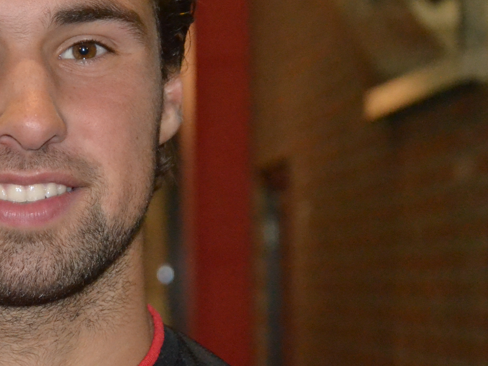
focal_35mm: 178
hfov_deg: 11.0
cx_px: 43
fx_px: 2509
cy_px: 162
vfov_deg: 8.3
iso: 3200
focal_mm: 50
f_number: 5
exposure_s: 1/60
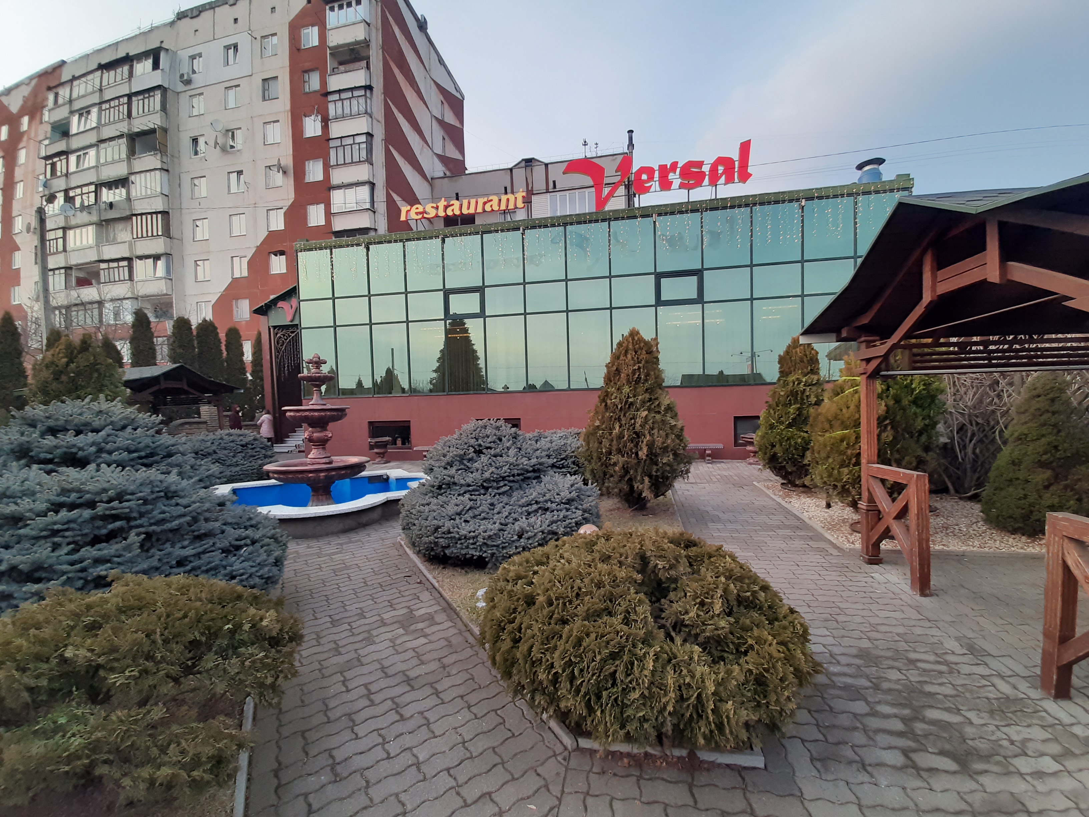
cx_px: 544
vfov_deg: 89.9
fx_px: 409
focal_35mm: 13
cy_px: 408
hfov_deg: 106.2
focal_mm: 1.42
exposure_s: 1/50
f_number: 2.2
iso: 50
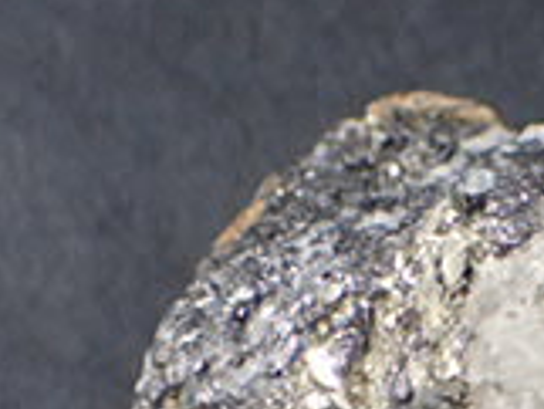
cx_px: 750
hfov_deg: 13.6
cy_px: 632
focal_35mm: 139
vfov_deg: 10.3
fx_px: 2186
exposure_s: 1/125
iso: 100
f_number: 2.6
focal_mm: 6.42
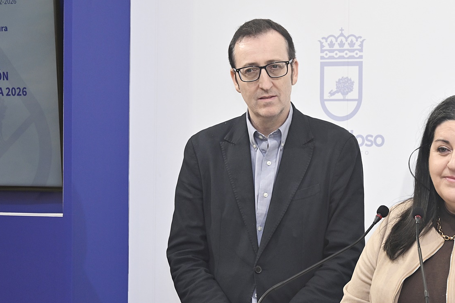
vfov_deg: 7.9
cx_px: 285
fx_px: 2186
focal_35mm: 173
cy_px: 184
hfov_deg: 11.9
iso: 1600
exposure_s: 1/200
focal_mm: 125
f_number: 9
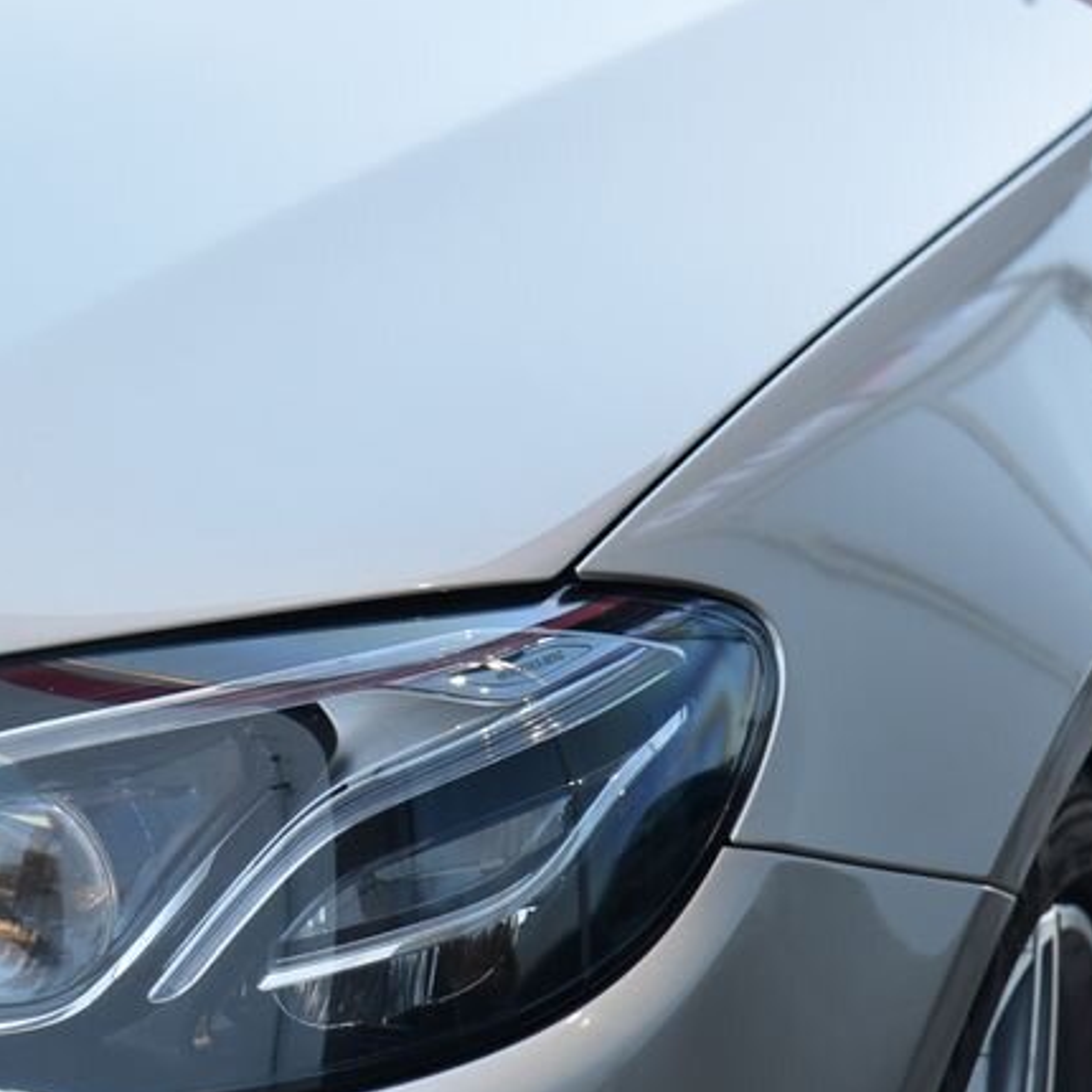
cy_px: 726
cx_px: 33
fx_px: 8673
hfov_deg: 7.2
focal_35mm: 243
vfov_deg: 7.2
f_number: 5
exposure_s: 1/100
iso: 500
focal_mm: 120
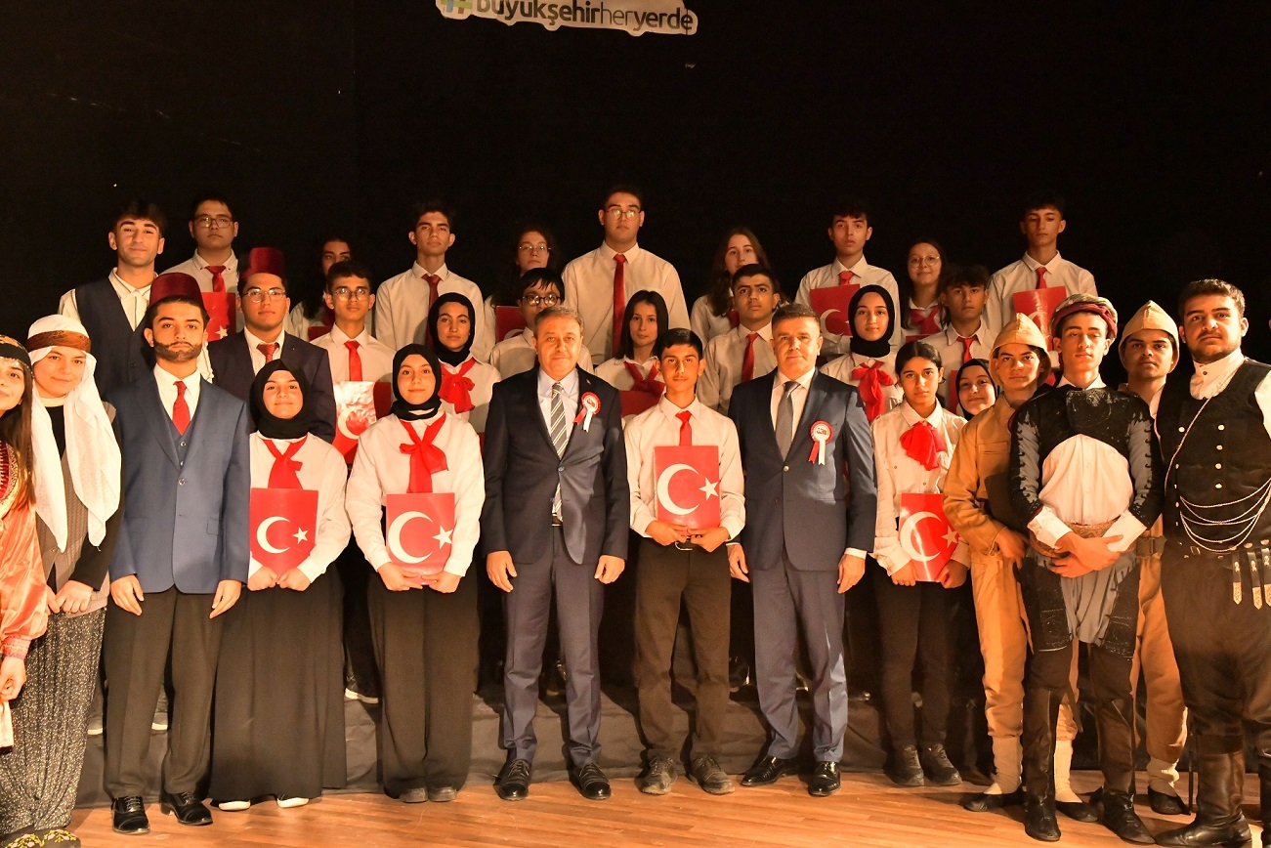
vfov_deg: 29.3
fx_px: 1624
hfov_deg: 42.7
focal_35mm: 46
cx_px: 636
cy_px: 424
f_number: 11
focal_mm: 46
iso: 5000
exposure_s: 1/60
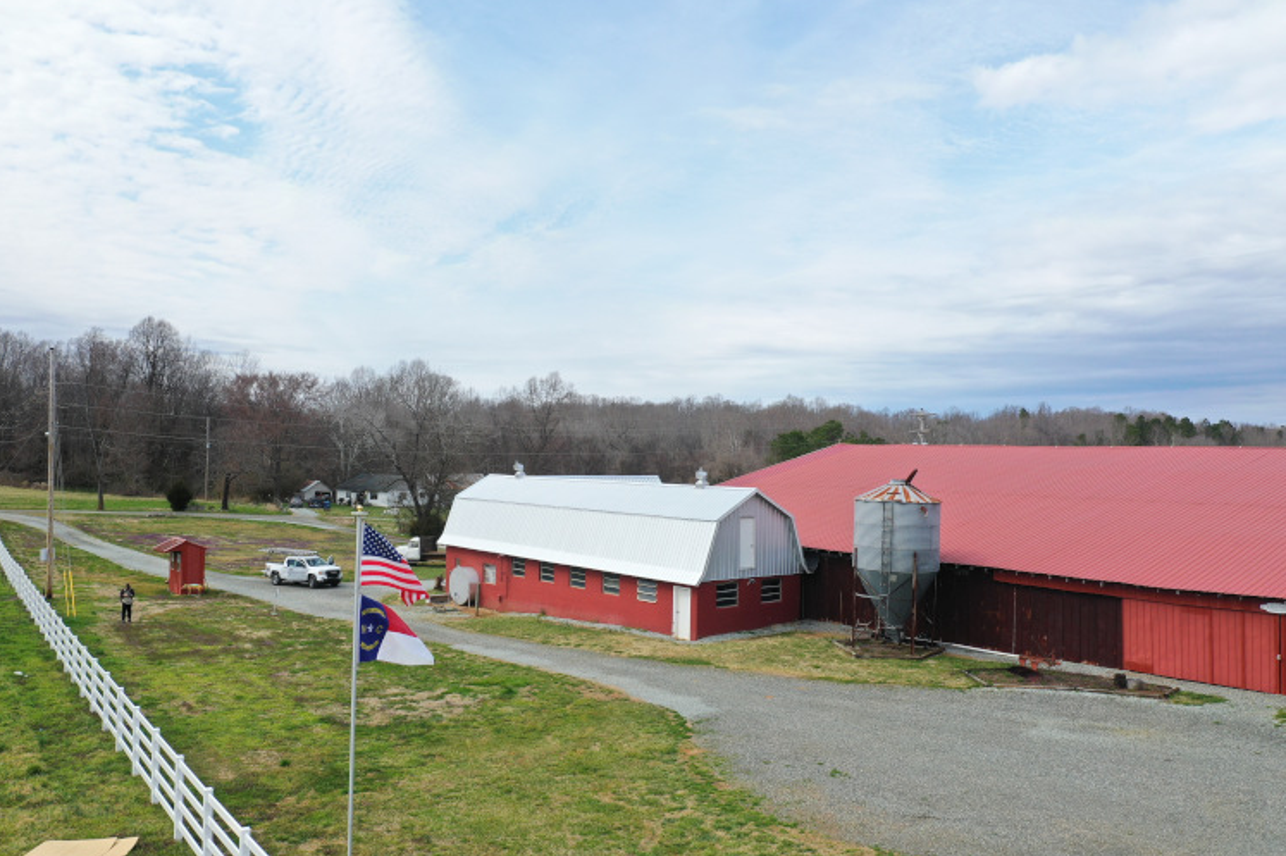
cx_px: 625
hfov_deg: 62.0
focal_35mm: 30
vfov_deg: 43.6
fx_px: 1071
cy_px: 425
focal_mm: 10.26
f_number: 5.6
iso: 100
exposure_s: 1/400
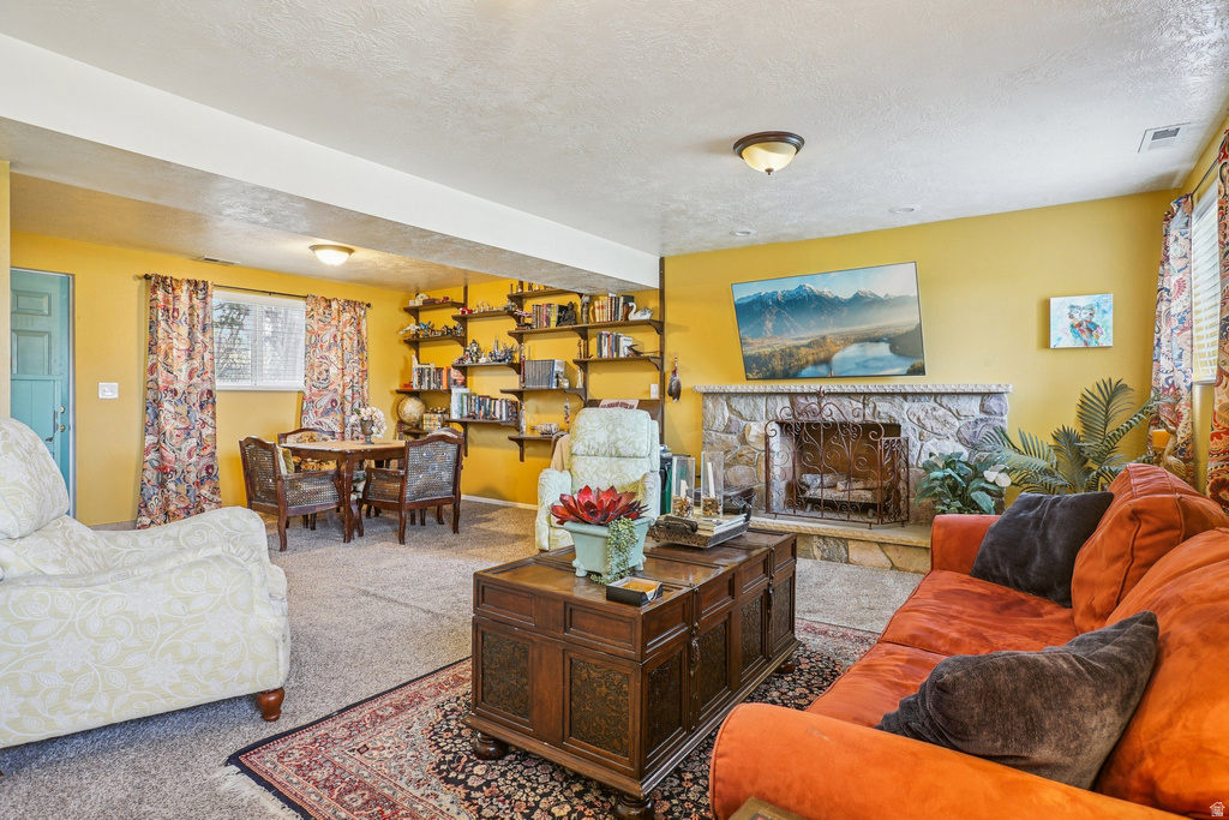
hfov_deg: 90.0
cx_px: 614
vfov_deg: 67.4
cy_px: 410
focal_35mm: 18
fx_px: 615
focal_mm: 18
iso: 100
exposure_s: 1.3
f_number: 8
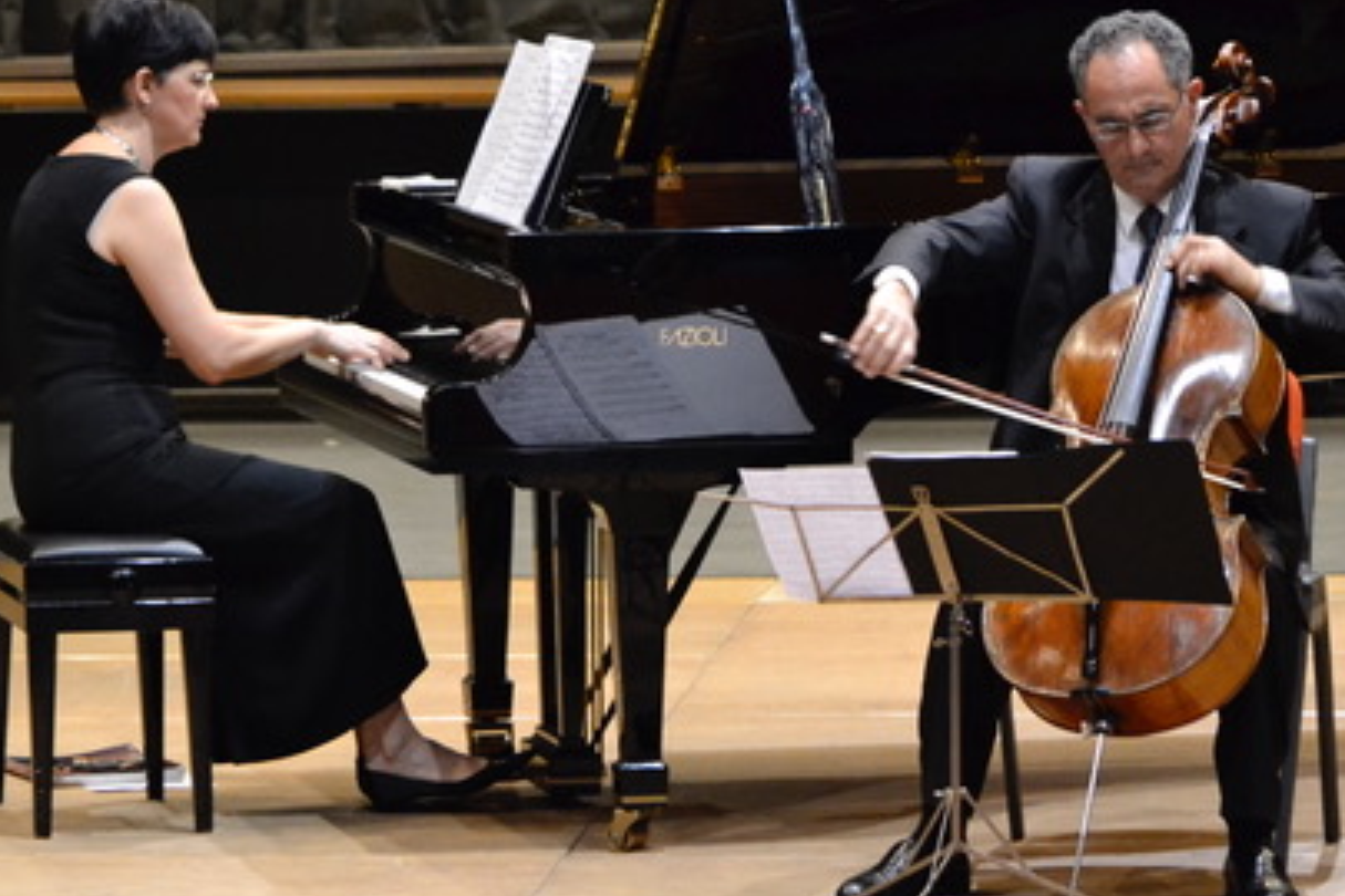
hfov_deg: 7.5
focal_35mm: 275
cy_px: 244
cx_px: 611
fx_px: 10274
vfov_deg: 5.0
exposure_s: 1/40
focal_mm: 116
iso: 3200
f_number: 4.8
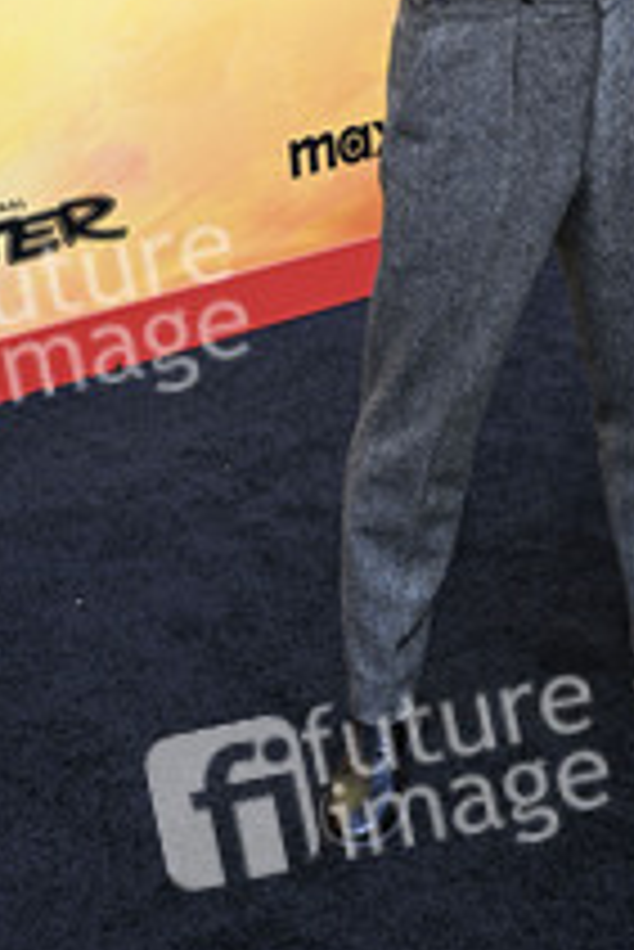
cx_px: 508
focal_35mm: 70
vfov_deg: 27.8
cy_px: 108
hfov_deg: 19.3
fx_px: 1846
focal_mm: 37
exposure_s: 1/200
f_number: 5.6
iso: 1250
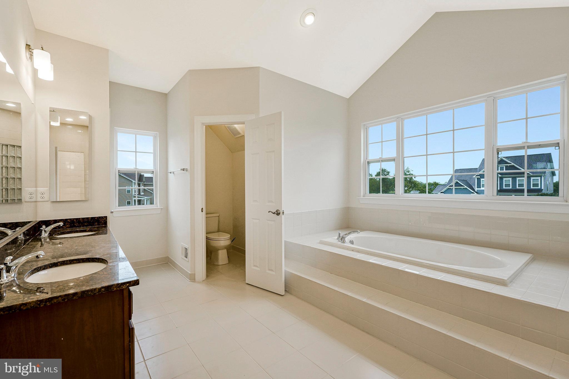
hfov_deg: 97.8
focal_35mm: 16
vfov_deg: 74.8
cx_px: 284
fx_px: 248
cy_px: 190
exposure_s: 1/30
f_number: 8
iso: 250
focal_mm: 15.7
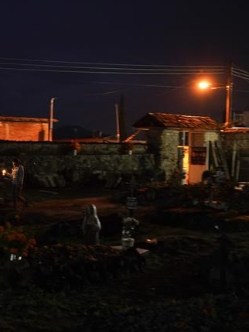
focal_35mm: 51
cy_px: 167
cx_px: 19
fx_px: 489
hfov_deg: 27.4
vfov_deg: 37.5
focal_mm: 35
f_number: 1.8
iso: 4000
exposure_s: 1/13
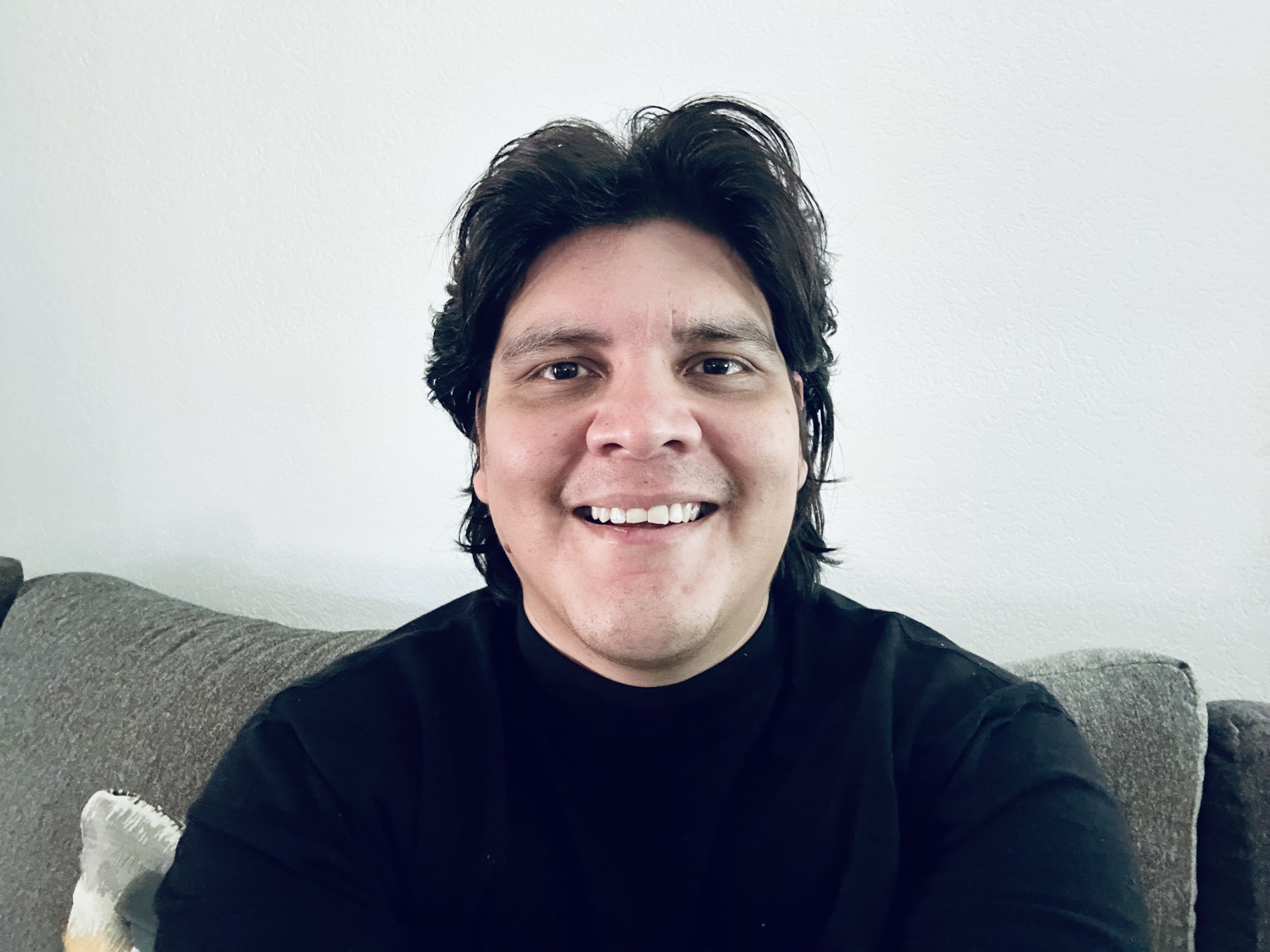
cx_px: 635
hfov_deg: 73.9
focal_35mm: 23
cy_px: 476
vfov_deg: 58.9
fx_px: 844
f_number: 1.9
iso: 640
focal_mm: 2.69
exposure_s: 1/19
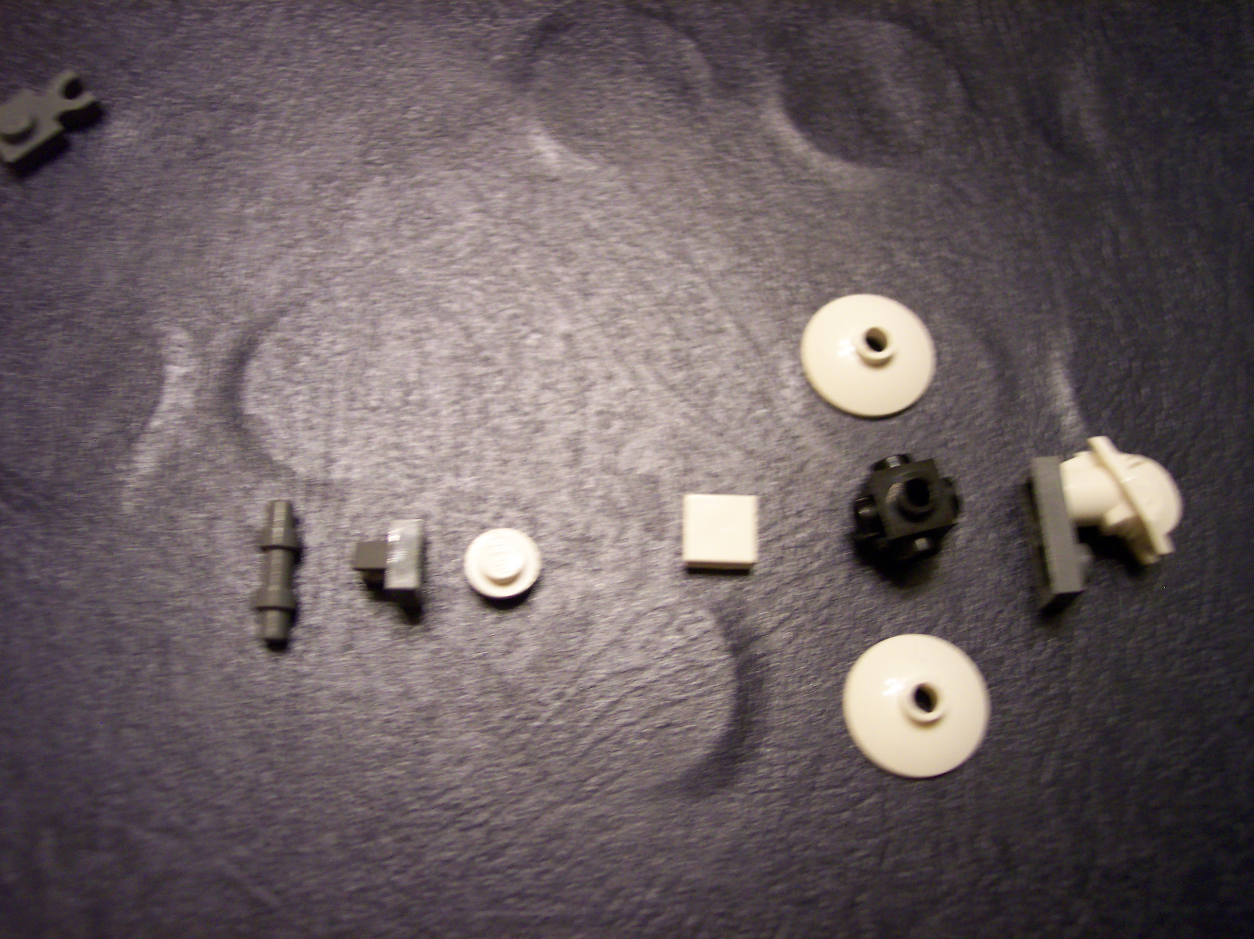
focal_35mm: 38
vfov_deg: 37.7
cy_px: 470
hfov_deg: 49.0
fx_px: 1376
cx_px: 627
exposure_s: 1/15
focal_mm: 8
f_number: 2.8
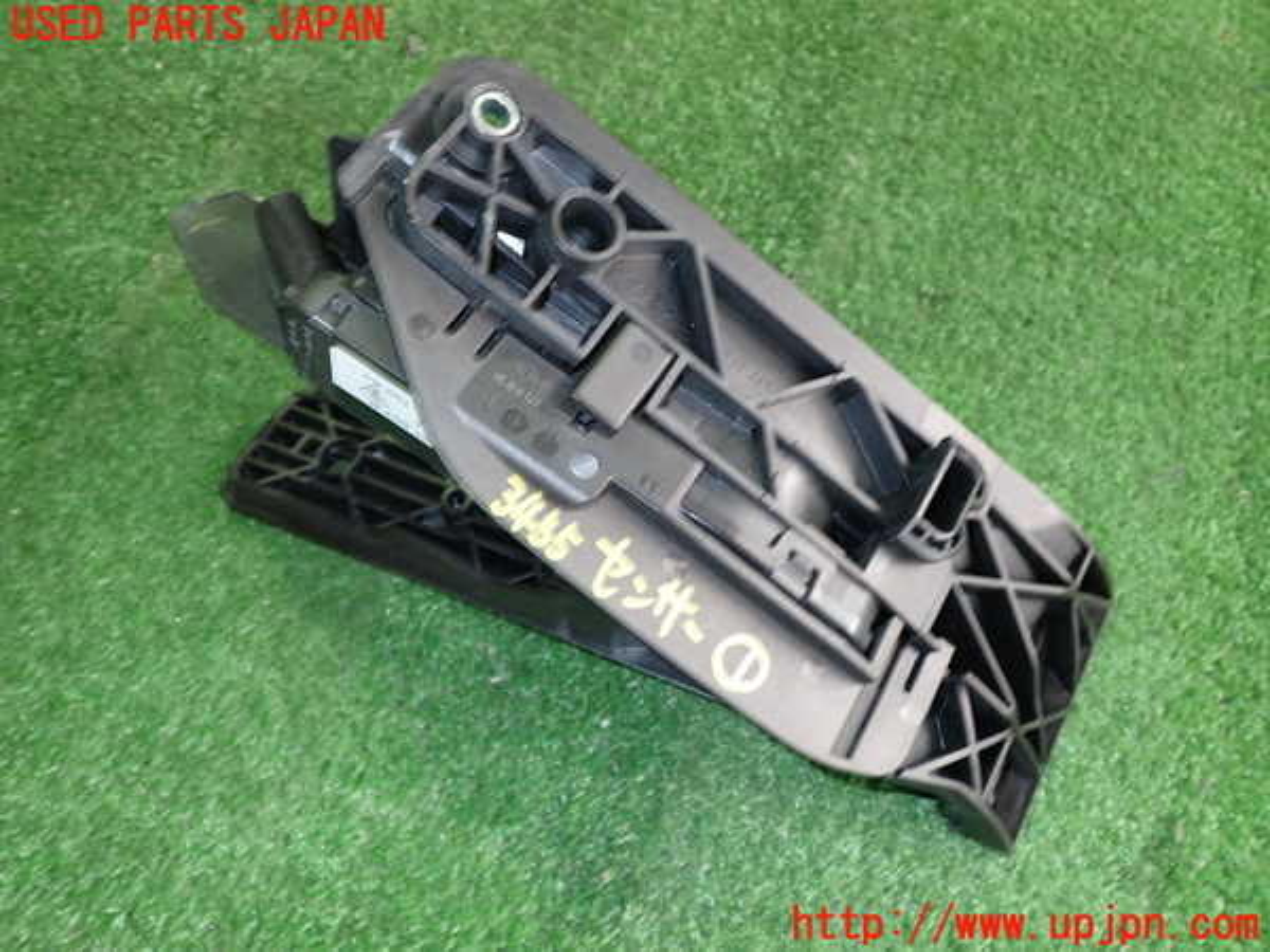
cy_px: 476
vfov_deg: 46.8
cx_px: 635
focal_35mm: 30
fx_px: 1101
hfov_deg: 60.0
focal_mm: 5.4
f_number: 6.3
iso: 200
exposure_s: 1/4
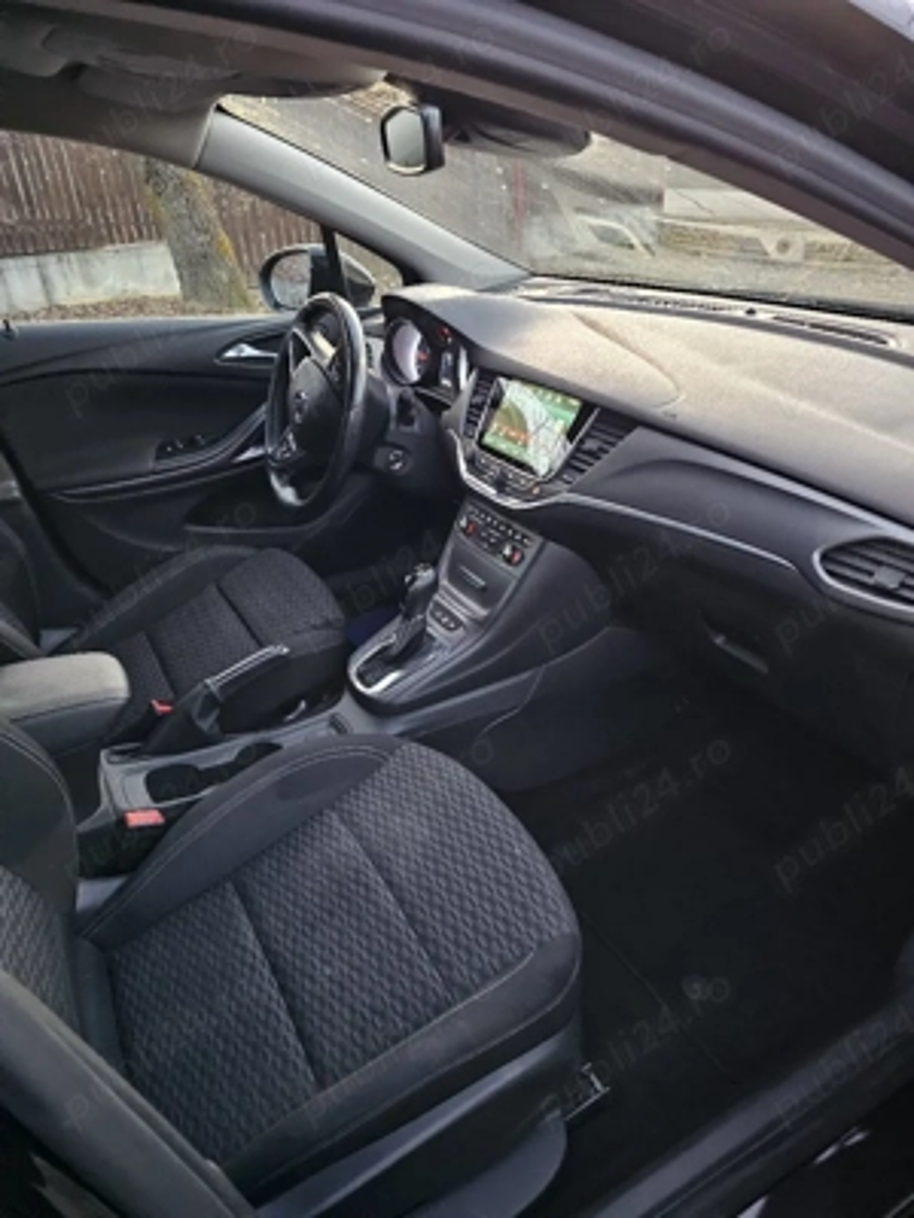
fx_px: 810
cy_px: 609
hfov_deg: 58.9
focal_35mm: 23
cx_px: 457
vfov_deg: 73.9
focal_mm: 6.3
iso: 1600
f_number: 1.7
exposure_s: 1/25.1
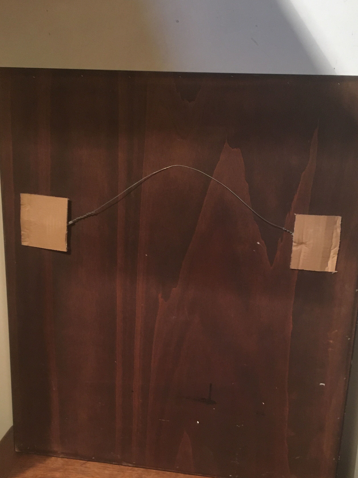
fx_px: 483
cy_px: 279
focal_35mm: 35
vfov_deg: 52.4
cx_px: 186
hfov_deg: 40.7
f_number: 2.2
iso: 400
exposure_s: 1/17
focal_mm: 4.15
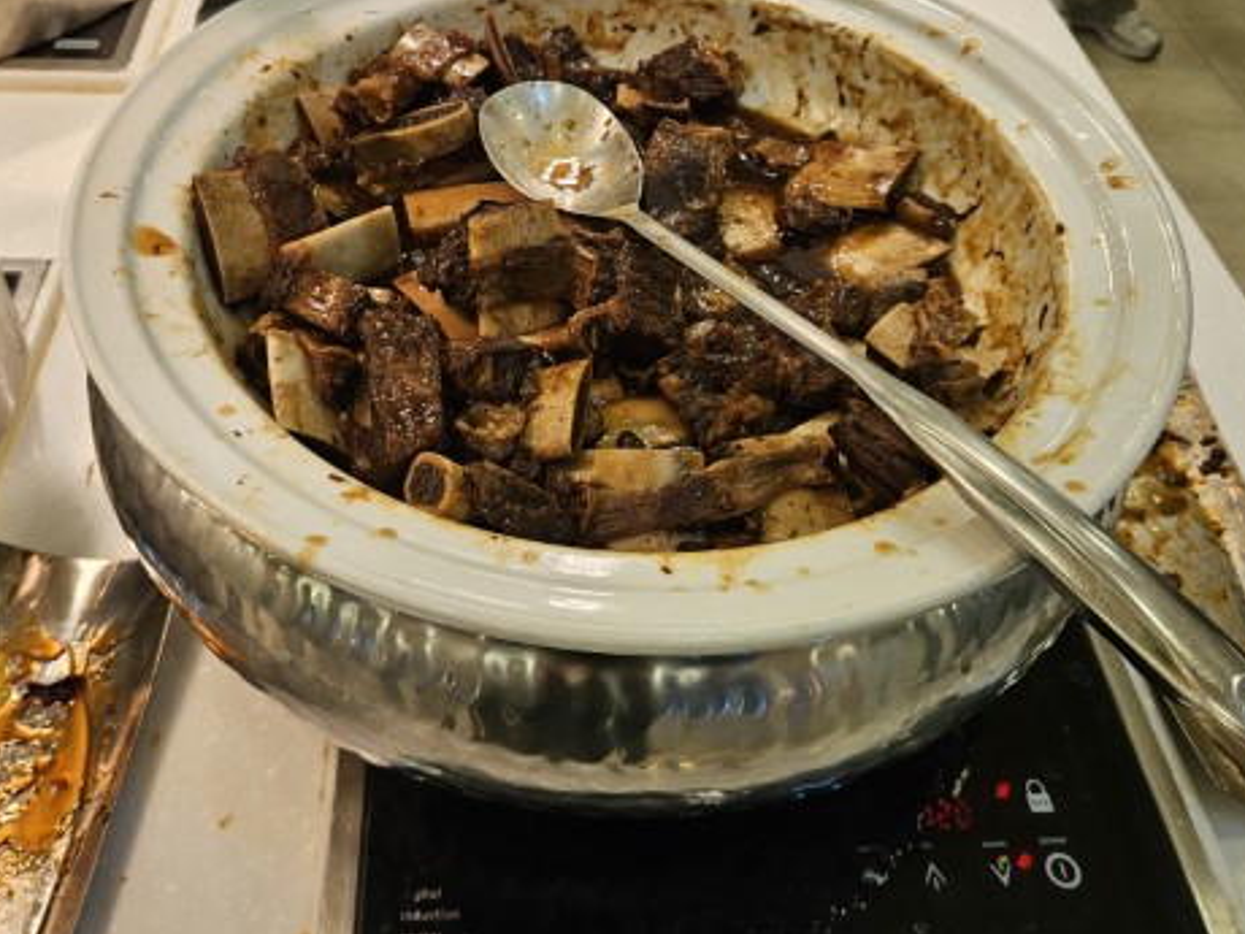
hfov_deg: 56.8
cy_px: 336
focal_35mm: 32
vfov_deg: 43.7
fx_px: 1151
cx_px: 593
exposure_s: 1/120
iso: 64
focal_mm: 5.4
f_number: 1.8
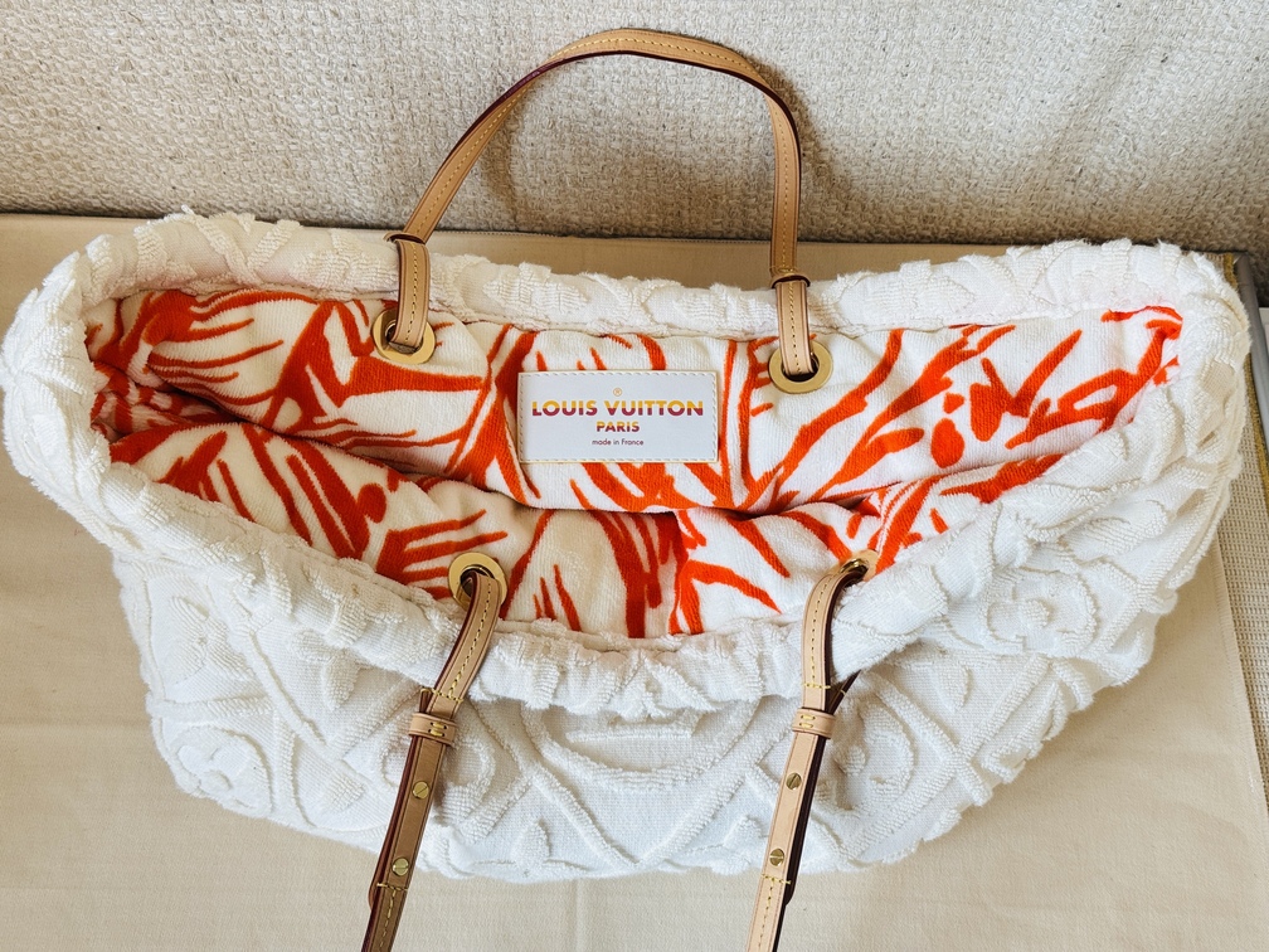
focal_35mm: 48
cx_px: 634
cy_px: 476
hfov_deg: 39.7
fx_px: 1760
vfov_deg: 30.3
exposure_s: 1/100
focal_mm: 6.76
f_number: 1.78
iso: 50
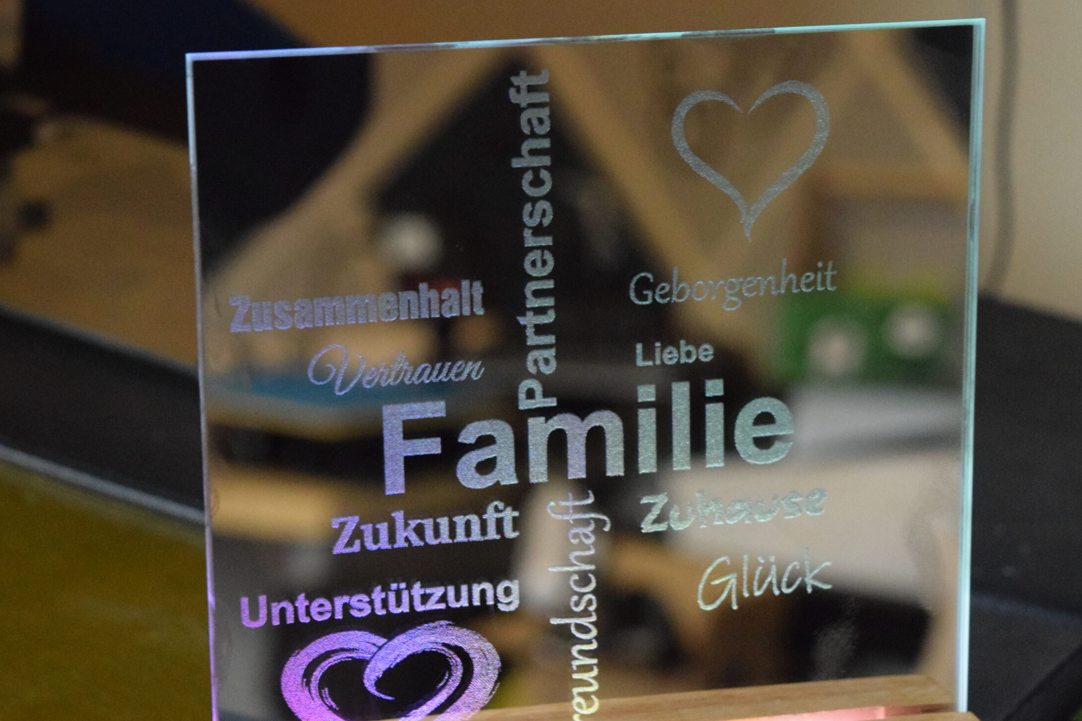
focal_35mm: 97
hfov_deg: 21.1
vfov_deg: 14.2
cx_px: 504
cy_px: 389
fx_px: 2903
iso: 6400
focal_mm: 55
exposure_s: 1/60
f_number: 5.6
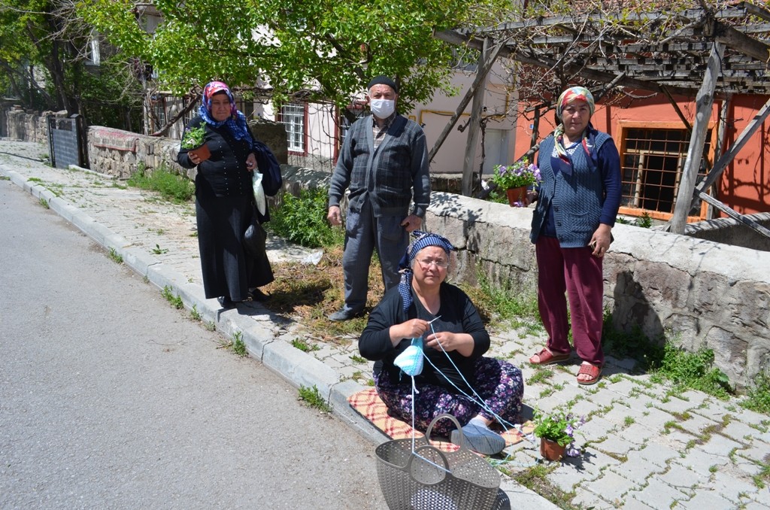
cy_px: 255
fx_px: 576
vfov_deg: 47.7
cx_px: 385
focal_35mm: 27
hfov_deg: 67.5
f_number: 8
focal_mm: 18
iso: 100
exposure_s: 1/250
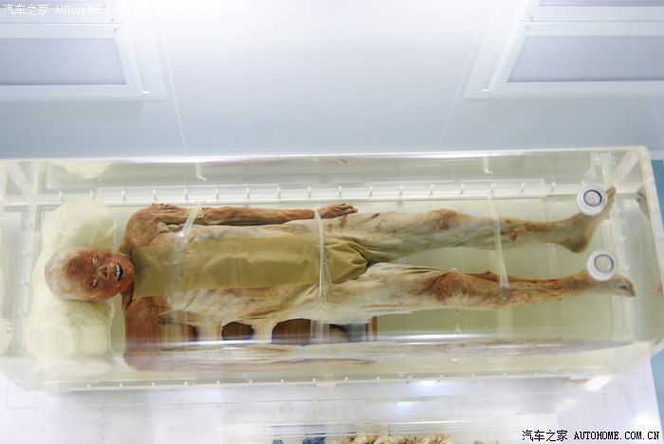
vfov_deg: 25.8
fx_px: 969
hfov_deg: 37.8
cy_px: 222
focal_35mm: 52
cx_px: 332
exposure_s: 1/6
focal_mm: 35
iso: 400
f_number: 4.5
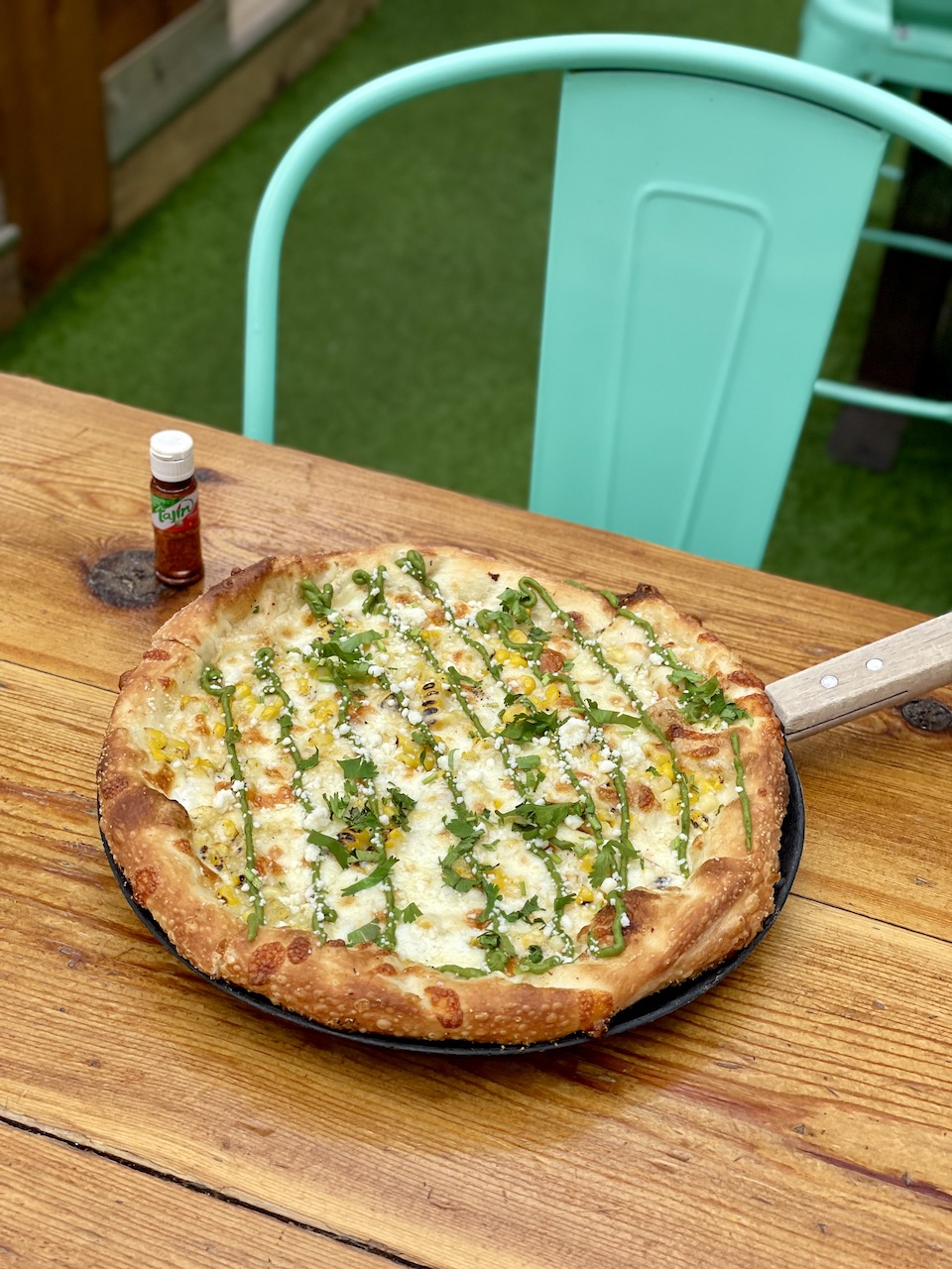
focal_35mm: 52
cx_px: 476
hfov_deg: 28.0
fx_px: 1907
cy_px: 634
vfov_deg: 36.8
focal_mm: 6
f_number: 2
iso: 32
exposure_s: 1/675
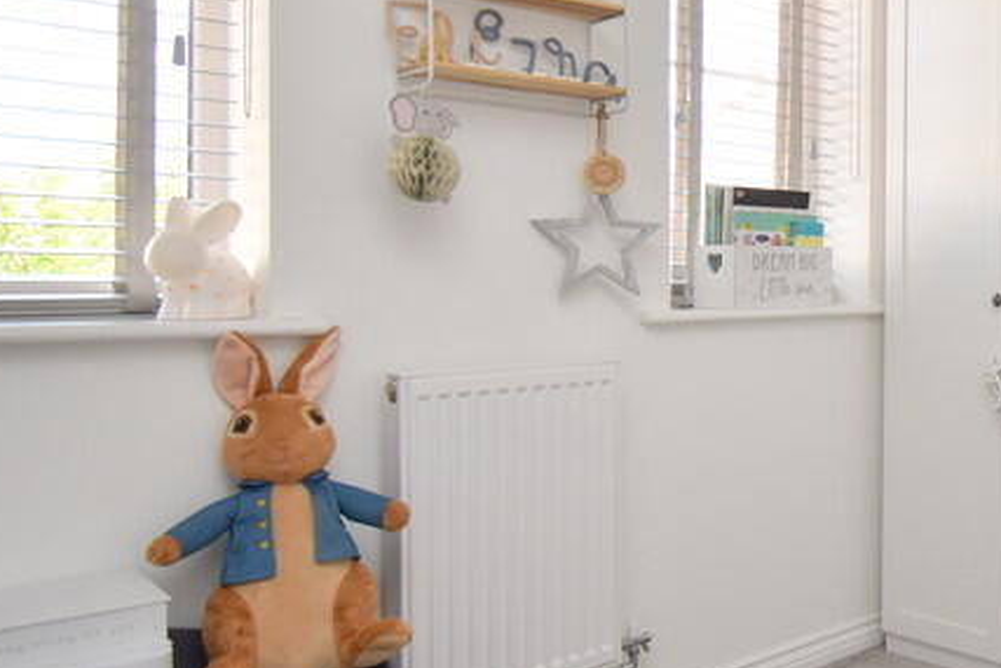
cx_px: 1015
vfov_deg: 36.9
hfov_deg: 44.6
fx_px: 1001
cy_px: 301
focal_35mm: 36
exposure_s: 1/200
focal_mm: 10
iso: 560
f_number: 5
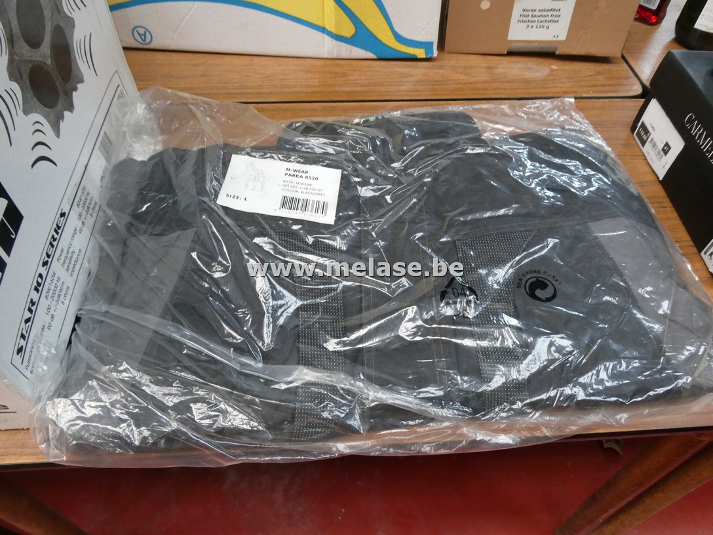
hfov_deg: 71.6
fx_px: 494
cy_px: 268
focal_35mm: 24
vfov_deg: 56.8
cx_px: 356
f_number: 3.3
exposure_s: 1/60
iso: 500
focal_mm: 4.3
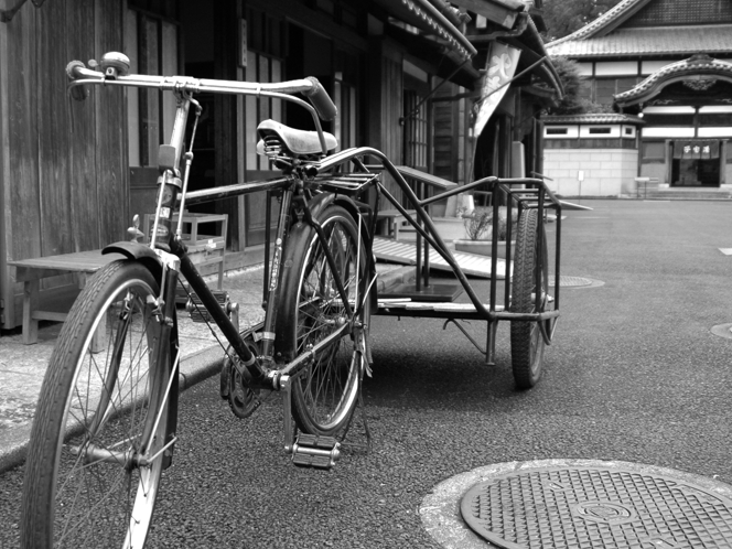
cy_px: 291
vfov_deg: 35.9
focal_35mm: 40
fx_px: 846
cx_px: 267
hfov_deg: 46.3
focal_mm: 18
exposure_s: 1/400
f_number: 4
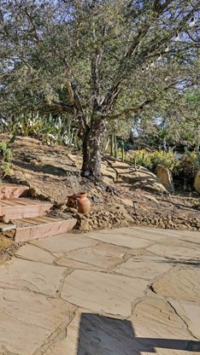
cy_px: 175
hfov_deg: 32.3
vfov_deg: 66.1
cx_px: -48
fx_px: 273
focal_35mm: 29
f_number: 9
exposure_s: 1/100
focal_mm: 18
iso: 100
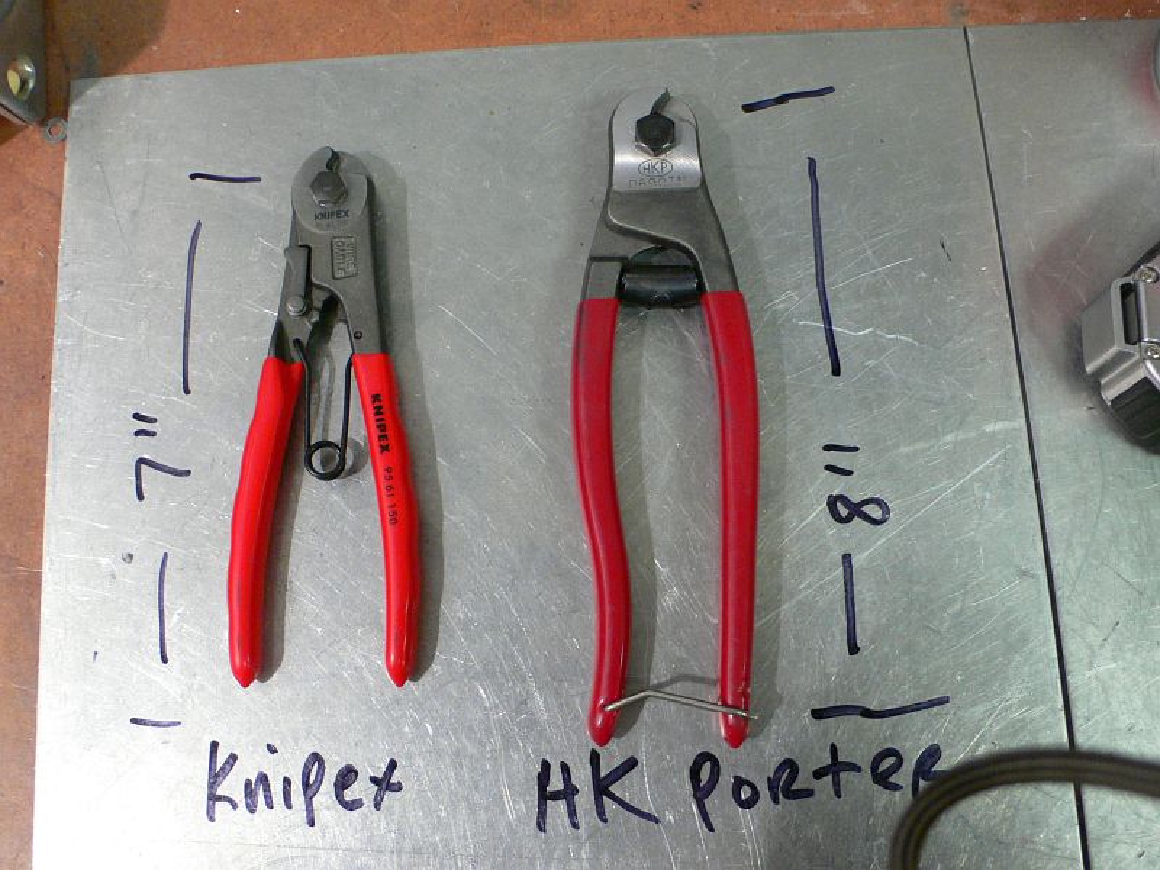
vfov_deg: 41.8
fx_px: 1139
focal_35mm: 34
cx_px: 580
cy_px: 435
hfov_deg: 54.0
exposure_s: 1/15
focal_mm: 6.3
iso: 200
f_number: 2.8
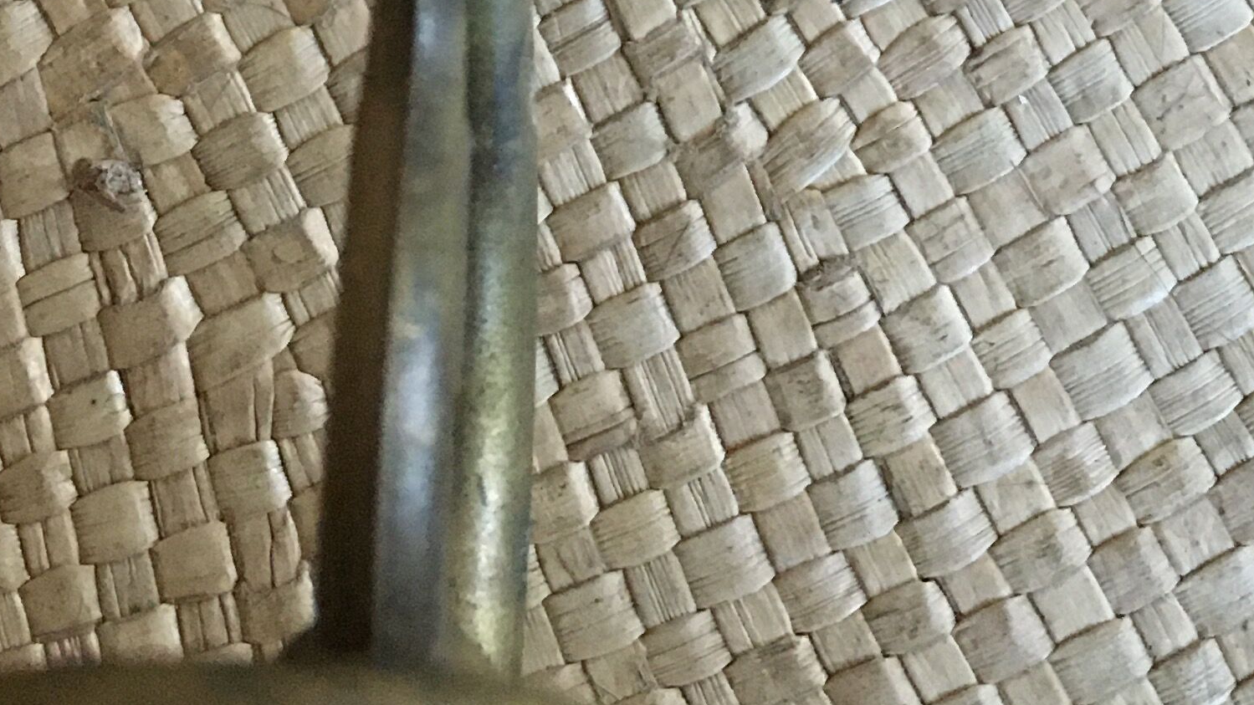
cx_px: 602
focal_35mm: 85
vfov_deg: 12.5
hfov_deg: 25.0
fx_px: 2826
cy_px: -718
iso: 200
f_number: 2.2
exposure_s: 1/25
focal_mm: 4.15
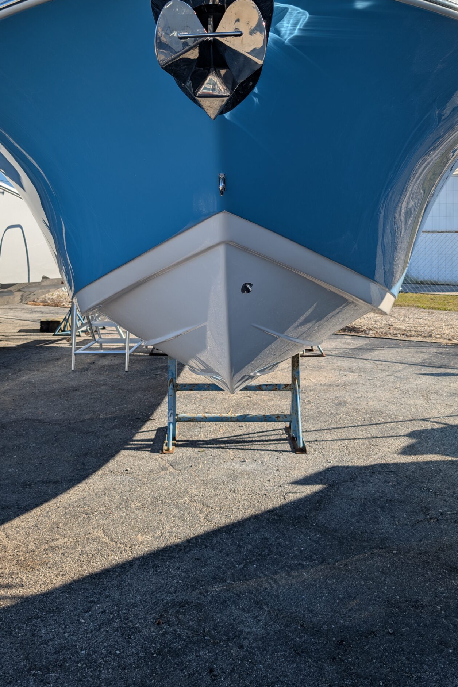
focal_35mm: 34
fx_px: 649
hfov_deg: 38.9
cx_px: 217
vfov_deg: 54.9
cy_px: 242
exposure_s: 1/1168
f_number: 1.68
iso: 21
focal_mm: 6.9
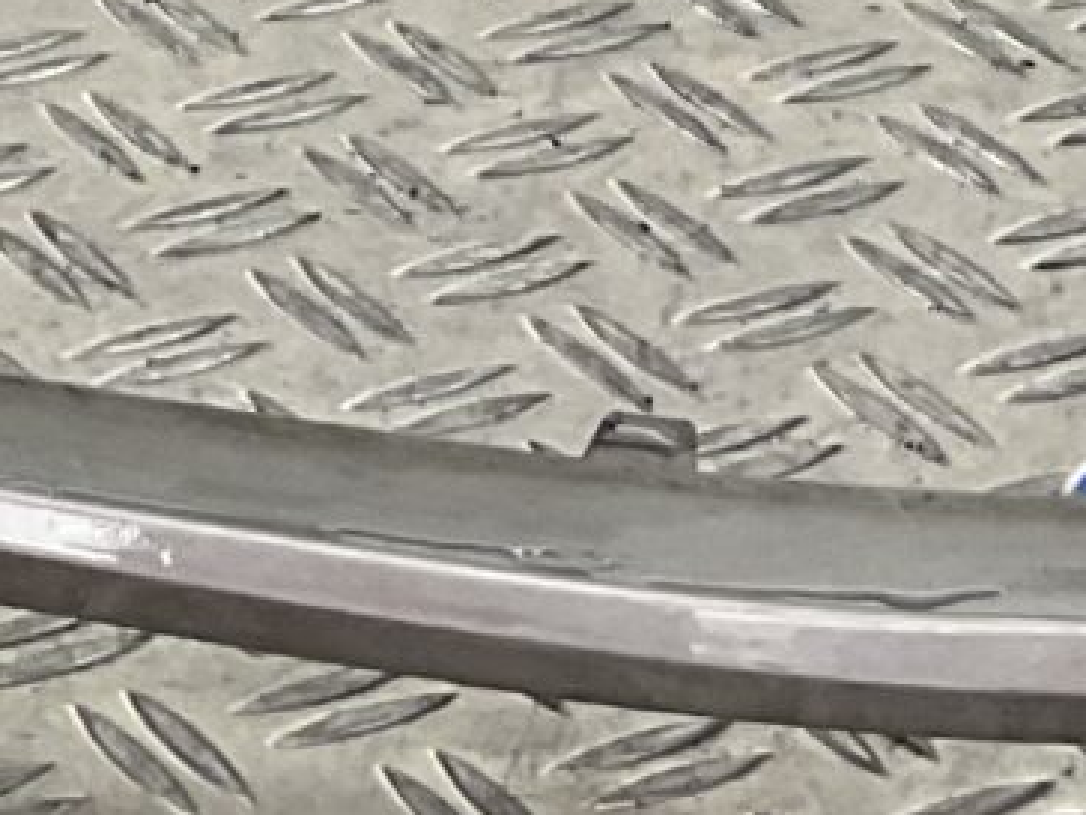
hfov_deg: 9.3
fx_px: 6400
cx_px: -862
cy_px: -1209
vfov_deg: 6.8
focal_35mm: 204
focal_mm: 3
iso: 25
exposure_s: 1/120
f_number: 1.8
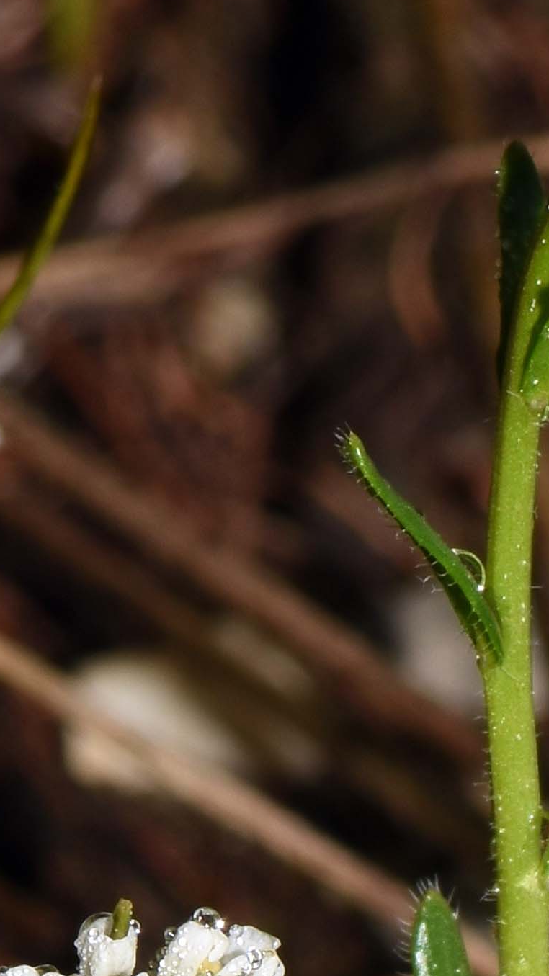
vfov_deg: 2.9
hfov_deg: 1.7
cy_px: 1884
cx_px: 627
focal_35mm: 730
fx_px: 18904
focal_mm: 105
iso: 100
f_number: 16
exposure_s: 1/250
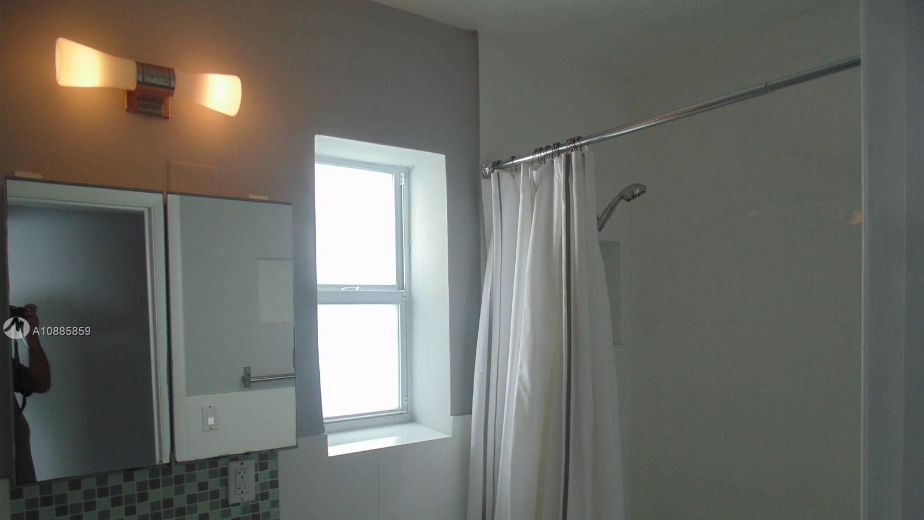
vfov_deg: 47.2
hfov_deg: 76.3
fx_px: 588
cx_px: 462
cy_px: 332
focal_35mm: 24
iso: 100
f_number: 3.1
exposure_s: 1/30
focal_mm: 4
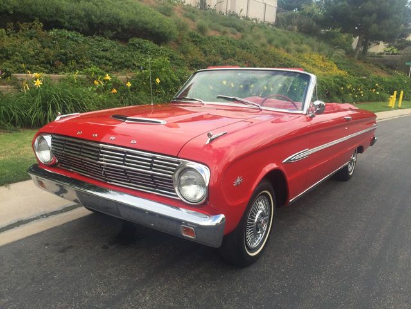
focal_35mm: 29
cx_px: 206
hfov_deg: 61.7
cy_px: 154
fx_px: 344
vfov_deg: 48.2
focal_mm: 4.15
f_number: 2.2
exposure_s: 1/412
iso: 32
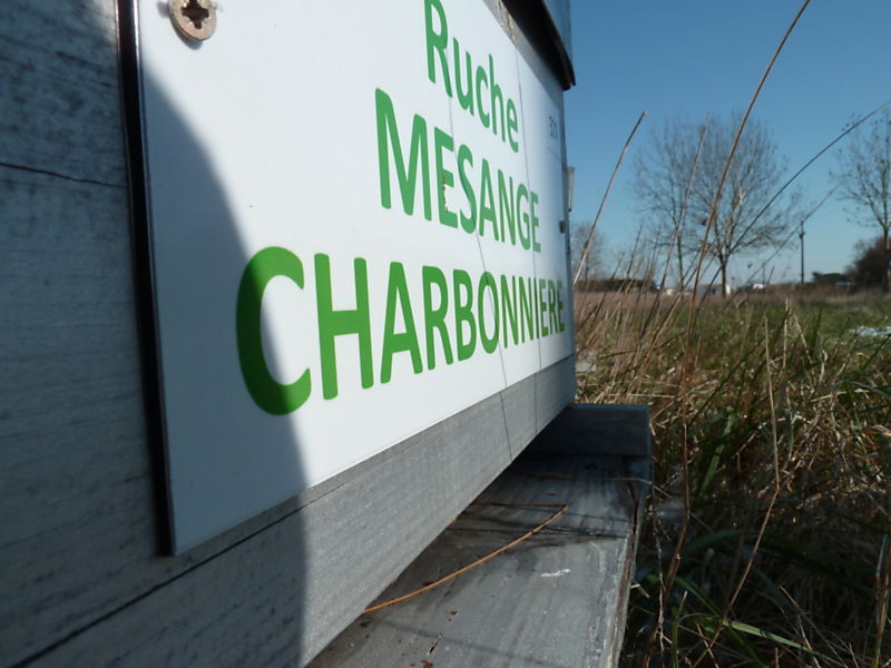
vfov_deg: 54.9
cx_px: 446
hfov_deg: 69.4
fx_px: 643
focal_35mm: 25
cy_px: 334
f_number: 5.6
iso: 80
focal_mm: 4.1
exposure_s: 1/640
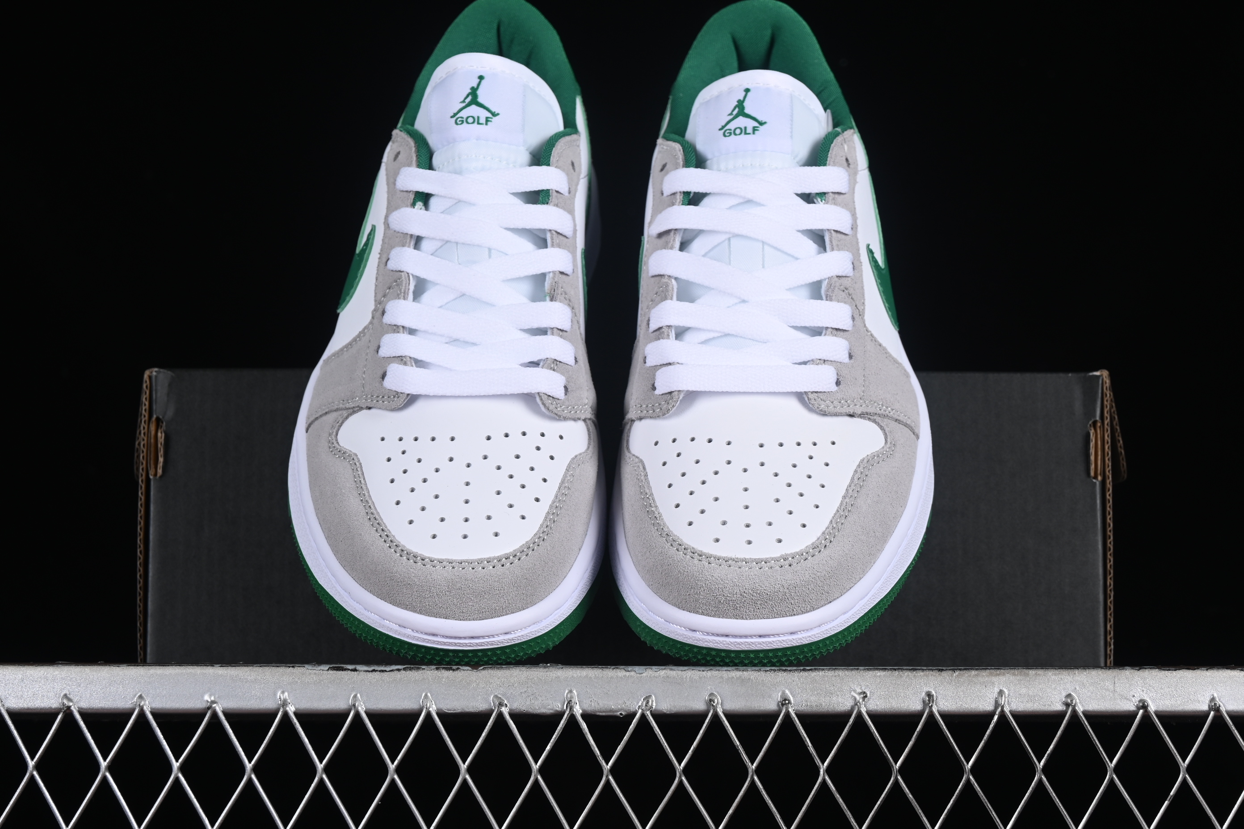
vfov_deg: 18.2
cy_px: 414
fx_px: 2591
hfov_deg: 27.0
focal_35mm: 75
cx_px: 622
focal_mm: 50
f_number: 8
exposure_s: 1/80
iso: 160
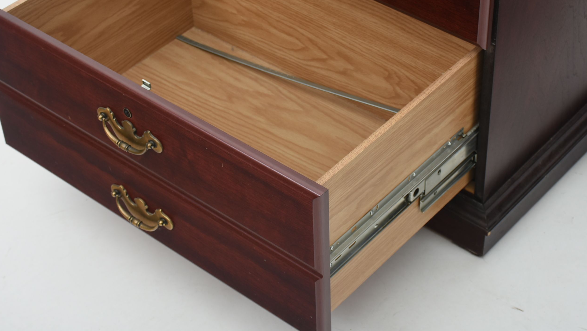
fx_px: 1168
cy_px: 105
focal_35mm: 75
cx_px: 311
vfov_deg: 16.1
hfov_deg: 28.2
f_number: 7.1
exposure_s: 1/200
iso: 200
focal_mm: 40
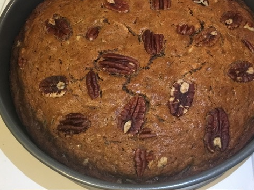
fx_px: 308
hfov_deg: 44.8
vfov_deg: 34.0
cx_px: 137
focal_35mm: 42
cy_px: 62
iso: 200
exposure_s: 1/24
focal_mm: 3.3
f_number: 2.4
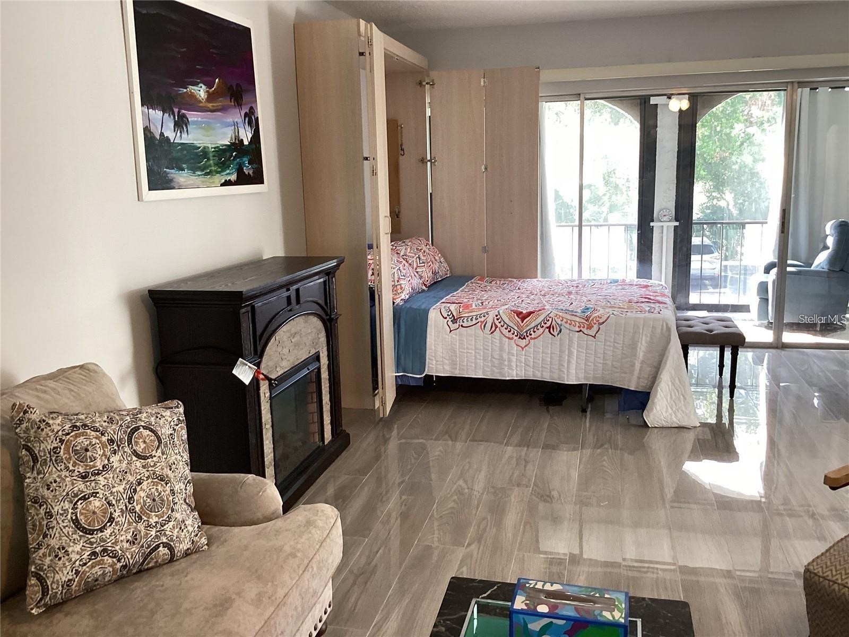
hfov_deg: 58.4
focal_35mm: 31
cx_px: 424
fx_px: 760
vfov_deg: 45.4
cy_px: 318
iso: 125
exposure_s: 1/60
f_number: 2.4
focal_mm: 3.3
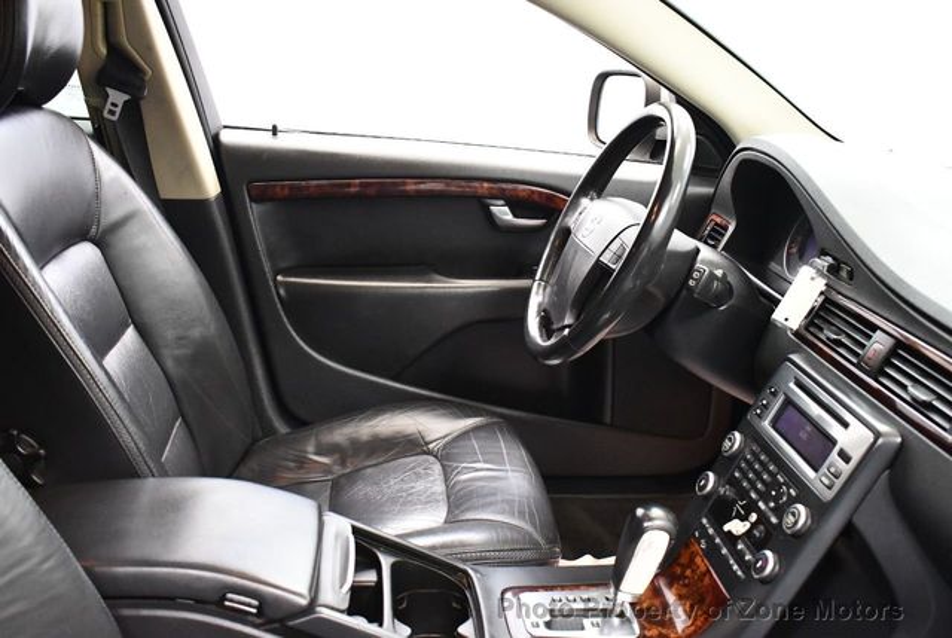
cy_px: 319
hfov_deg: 53.1
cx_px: 476
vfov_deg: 37.0
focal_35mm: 36
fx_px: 954
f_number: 3.5
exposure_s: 1/60
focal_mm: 18
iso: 4500
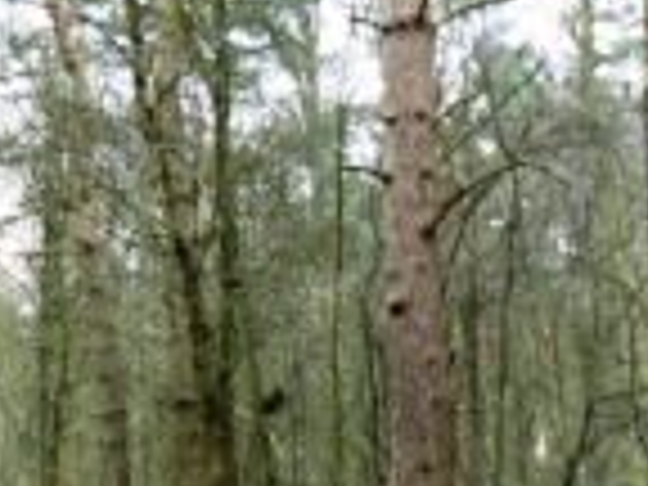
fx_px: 2022
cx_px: -54
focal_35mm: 108
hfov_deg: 17.6
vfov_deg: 13.6
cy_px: 446
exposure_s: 1/30
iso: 80
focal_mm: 6
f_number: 2.8
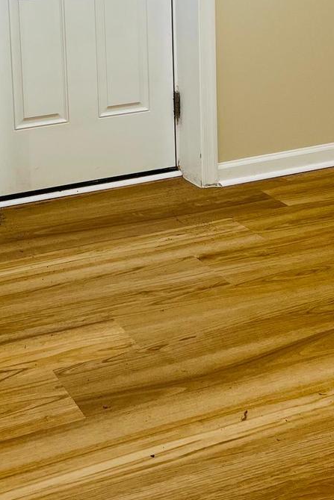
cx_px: 35
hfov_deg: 21.4
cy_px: 10
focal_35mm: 62
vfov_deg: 30.3
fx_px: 862
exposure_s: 1/60
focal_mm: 5.7
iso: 100
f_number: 1.5
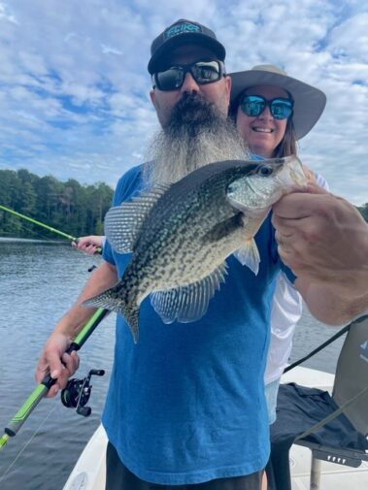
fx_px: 368
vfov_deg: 67.3
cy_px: 245
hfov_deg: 53.1
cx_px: 184
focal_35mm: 26
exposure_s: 1/1052
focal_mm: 4.2
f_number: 1.6
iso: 32
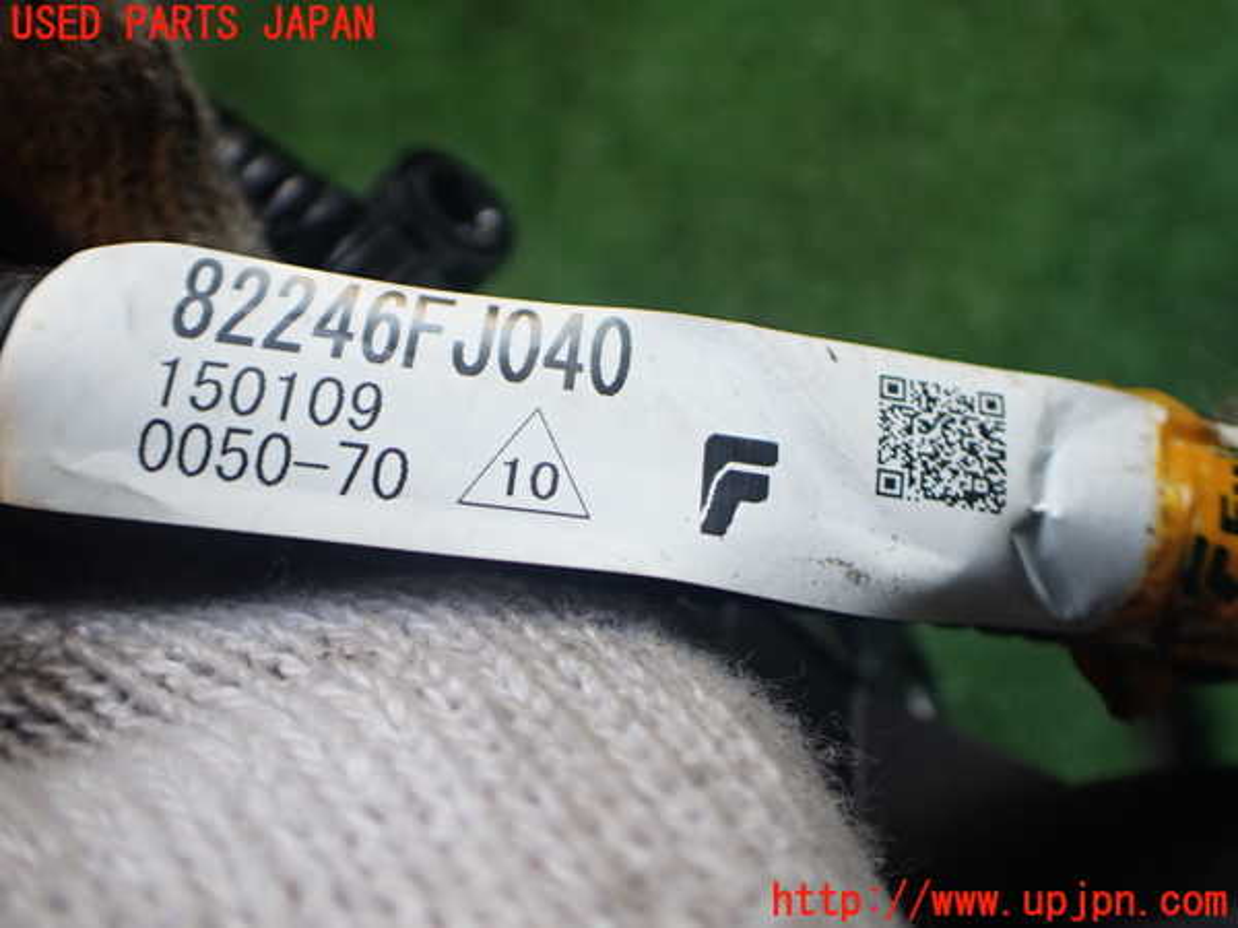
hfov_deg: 60.0
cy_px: 464
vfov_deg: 46.8
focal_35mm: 30
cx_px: 619
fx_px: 1073
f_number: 2.3
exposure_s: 1/125
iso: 250
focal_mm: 5.4
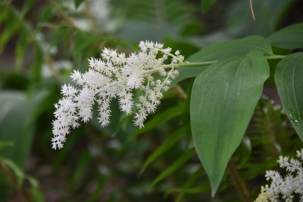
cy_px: 77
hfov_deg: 5.1
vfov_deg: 3.4
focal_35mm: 401
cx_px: 117
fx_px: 3375
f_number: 5.6
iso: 5600
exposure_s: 1/640
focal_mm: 300
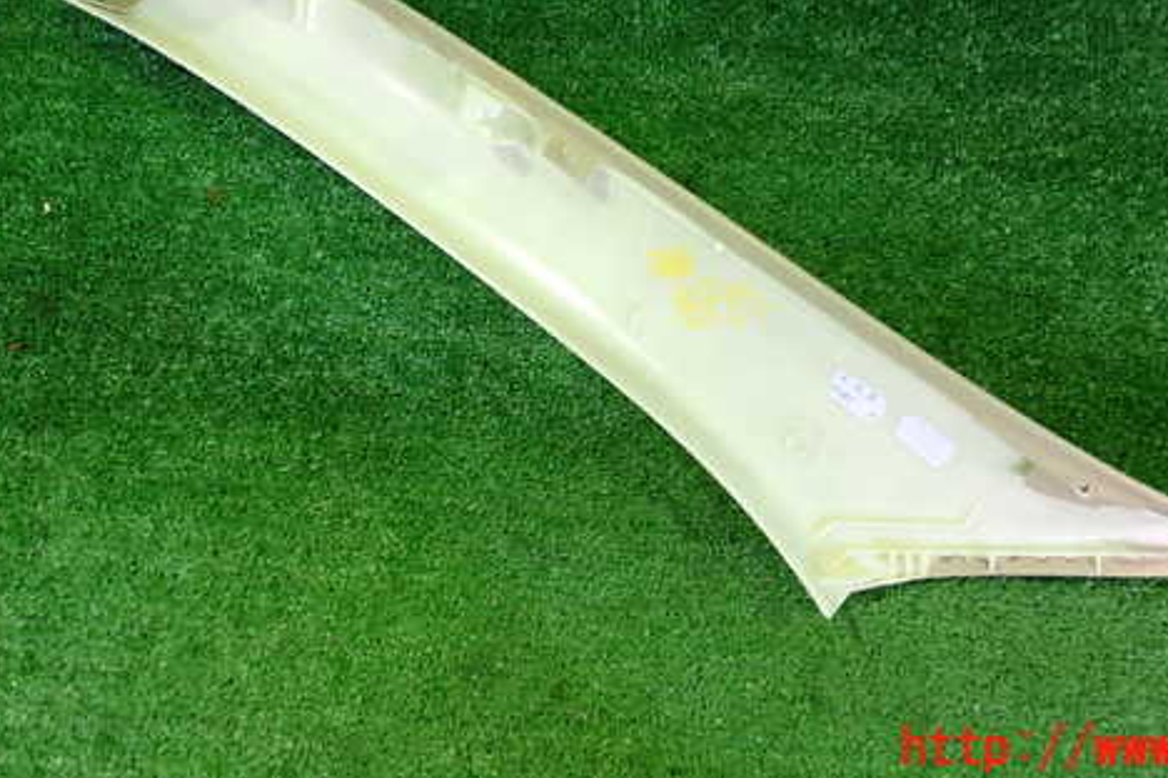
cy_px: 219
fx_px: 1298
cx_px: 716
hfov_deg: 48.1
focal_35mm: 40
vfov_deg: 32.9
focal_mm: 5.4
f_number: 2.3
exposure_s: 1/30
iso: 640
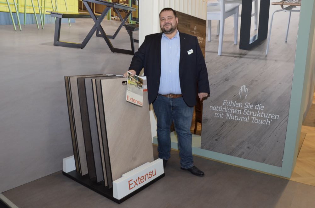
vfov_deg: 47.7
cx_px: 158
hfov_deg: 67.5
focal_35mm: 27
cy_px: 104
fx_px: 236
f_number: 9
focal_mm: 18
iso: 2000
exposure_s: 1/60
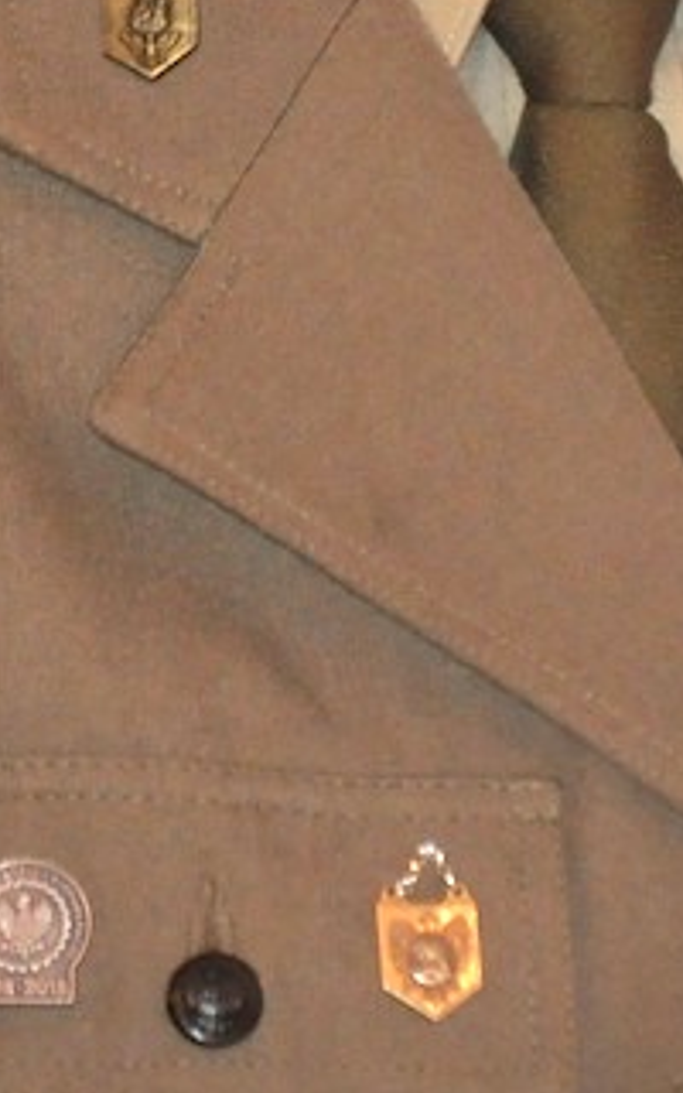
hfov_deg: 1.9
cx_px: 435
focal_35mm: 708
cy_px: -191
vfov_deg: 3.0
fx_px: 21093
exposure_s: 1/60
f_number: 5.6
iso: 800
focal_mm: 105
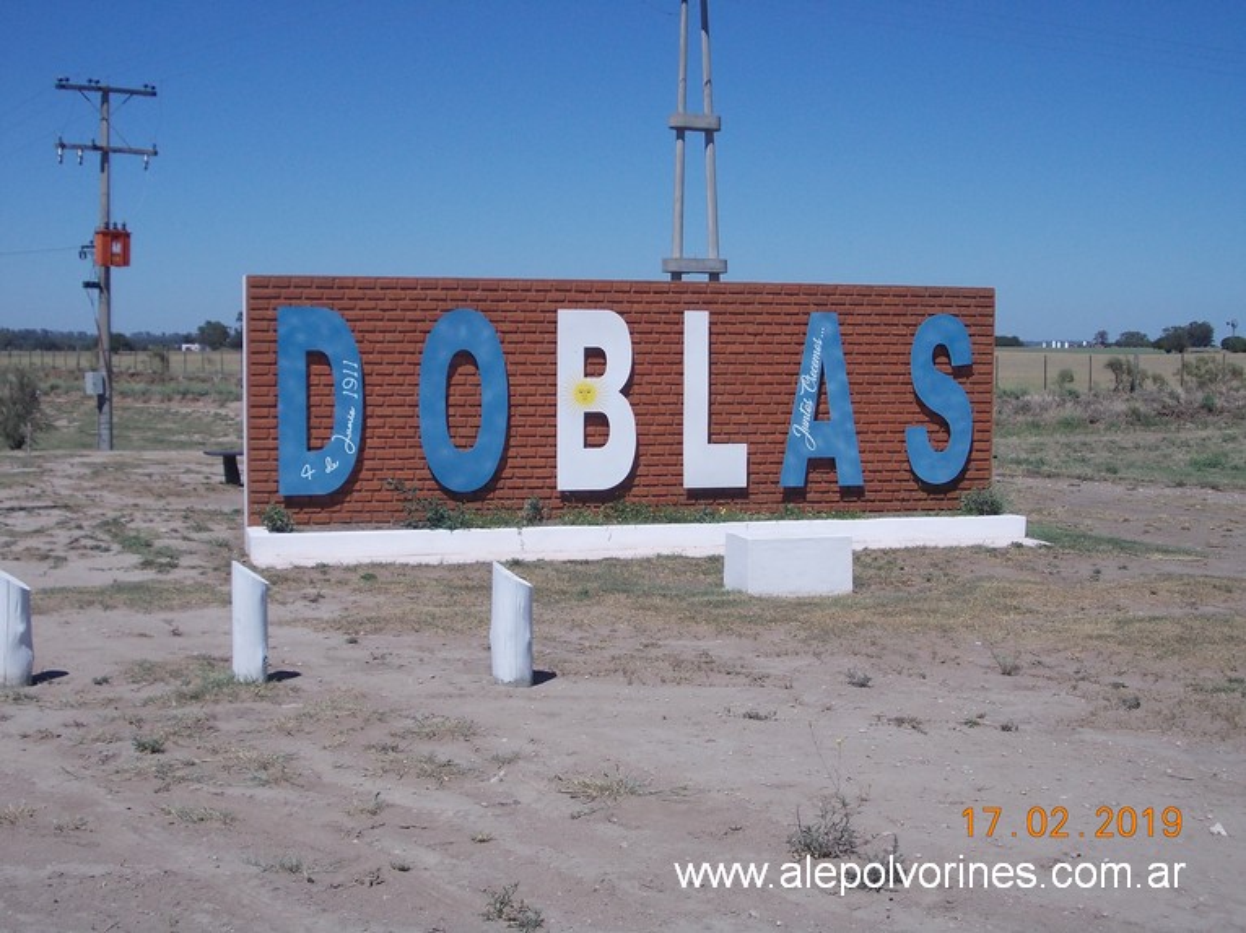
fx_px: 1835
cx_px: 623
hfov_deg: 37.5
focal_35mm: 51
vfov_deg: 28.5
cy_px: 466
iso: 80
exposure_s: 1/500
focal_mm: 7.2
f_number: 7.2
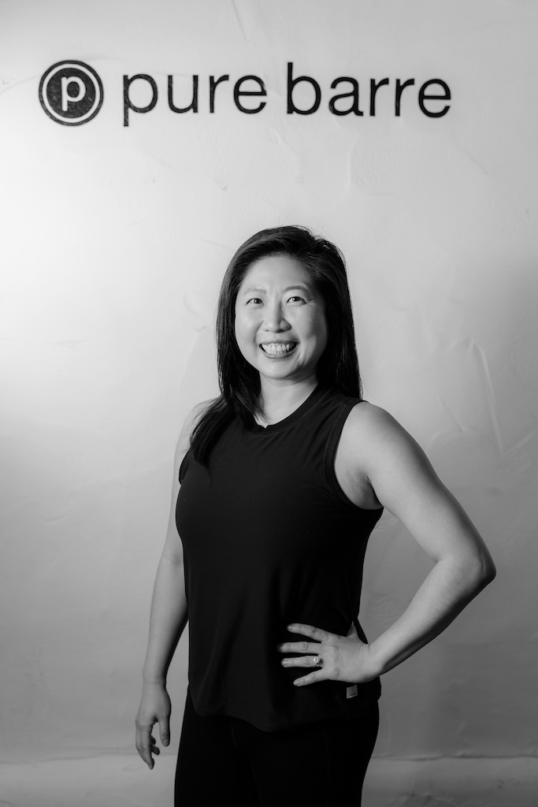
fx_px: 874
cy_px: 404
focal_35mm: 39
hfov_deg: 34.2
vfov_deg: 49.5
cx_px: 269
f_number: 3.5
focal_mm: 39
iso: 80
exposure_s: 1/250
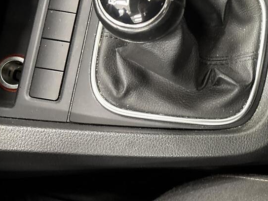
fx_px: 534
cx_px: 308
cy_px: 80
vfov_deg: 21.3
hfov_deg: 25.7
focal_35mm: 69
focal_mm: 5.96
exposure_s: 1/25
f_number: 1.6
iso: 500
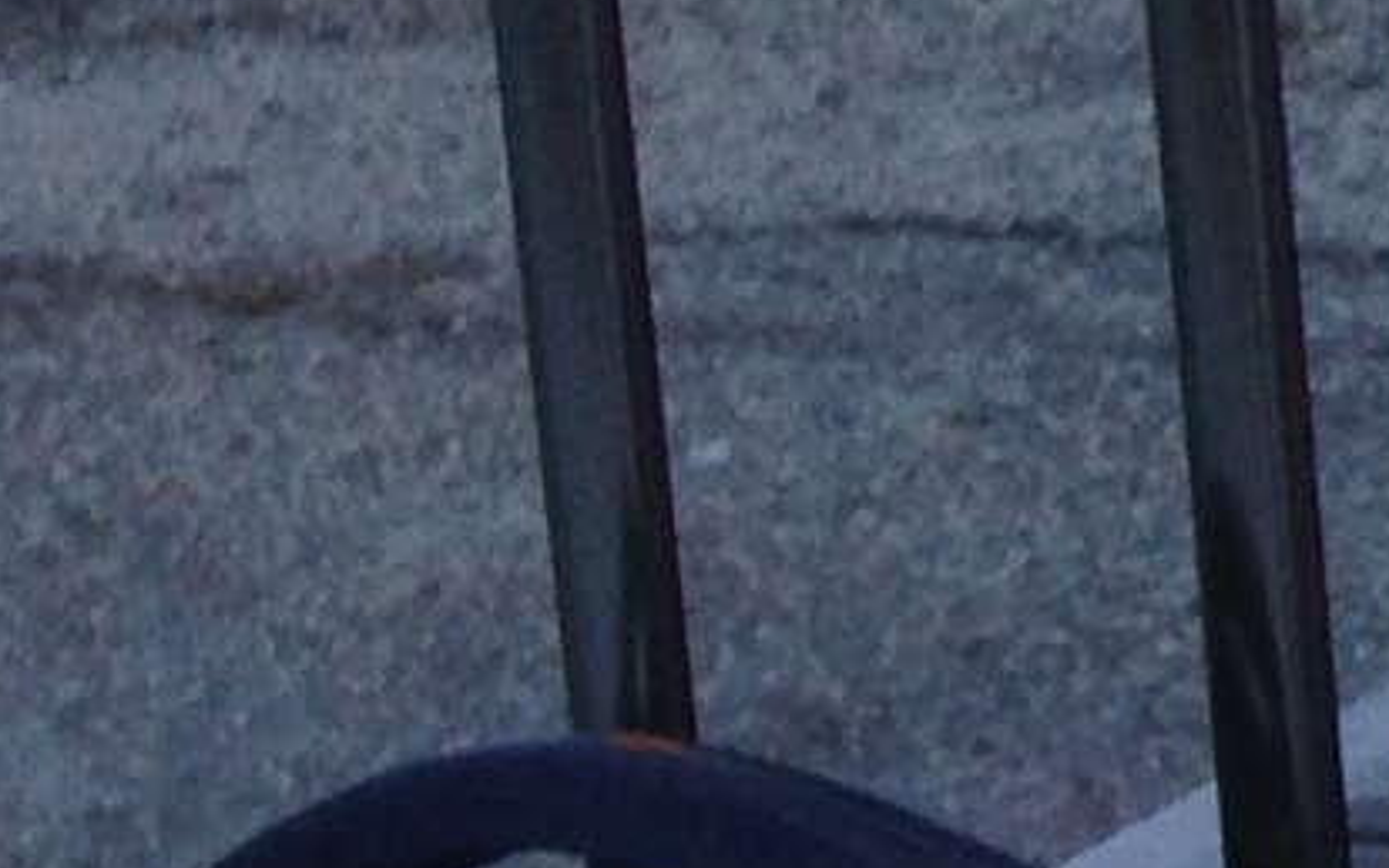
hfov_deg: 8.4
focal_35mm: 211
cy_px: -156
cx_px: 4070
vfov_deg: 6.2
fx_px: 7990
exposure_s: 1/120
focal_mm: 4.12
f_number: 2.4
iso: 64
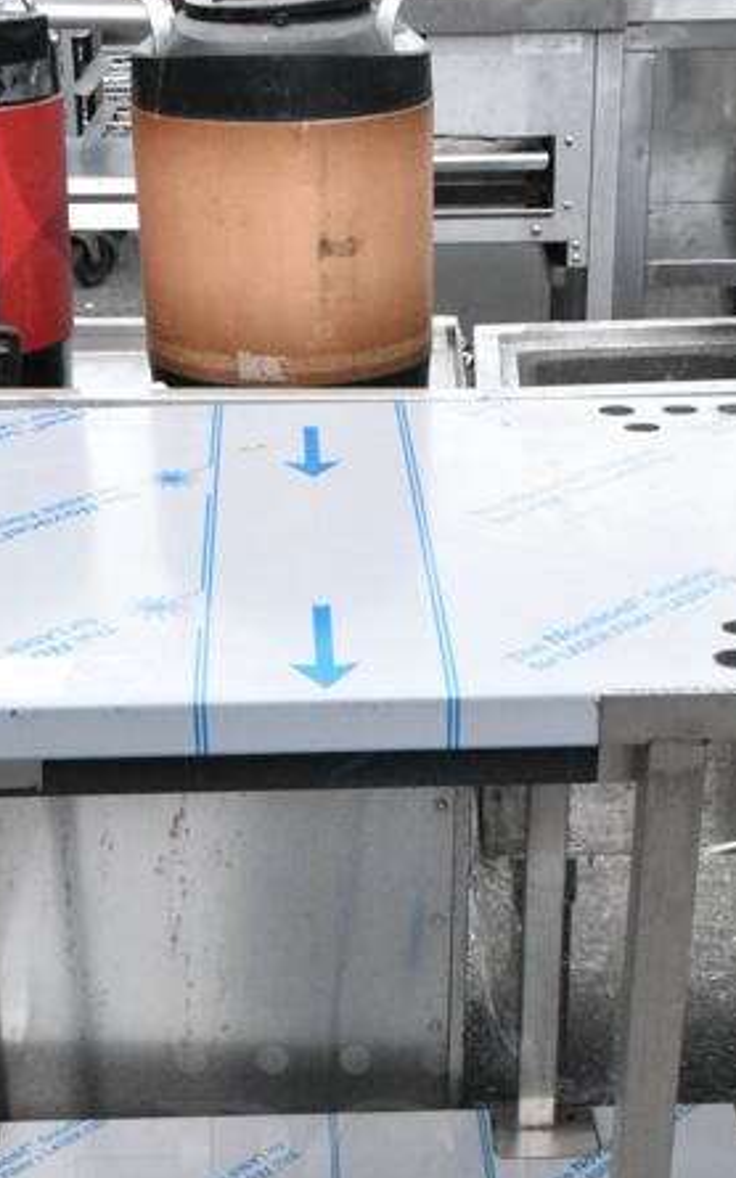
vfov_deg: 28.1
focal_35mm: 69
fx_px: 2215
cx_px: 355
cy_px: 1169
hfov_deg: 18.9
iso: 6400
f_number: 14
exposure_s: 1/800
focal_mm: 22
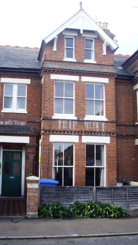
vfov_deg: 48.3
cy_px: 122
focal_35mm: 42
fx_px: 273
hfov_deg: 28.3
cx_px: 59
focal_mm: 7.9
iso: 100
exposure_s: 1/200
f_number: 2.8
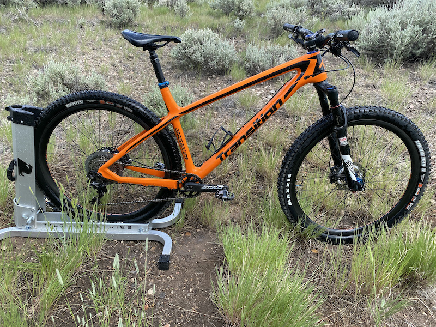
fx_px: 327
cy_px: 164
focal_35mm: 26
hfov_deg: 67.3
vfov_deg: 53.1
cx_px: 218
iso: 32
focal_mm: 4.25
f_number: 1.8
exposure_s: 1/616
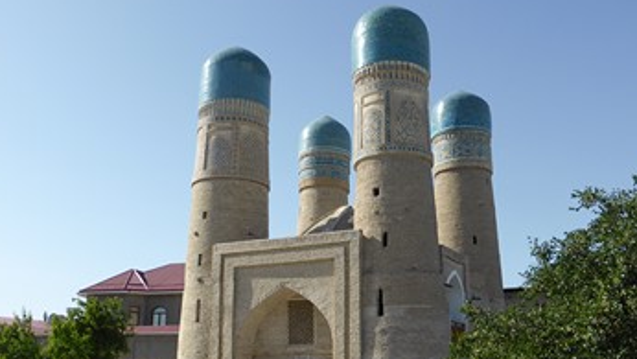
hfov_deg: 51.5
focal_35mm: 39
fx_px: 659
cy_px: 250
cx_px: 346
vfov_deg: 30.2
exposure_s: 1/1000
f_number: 3.6
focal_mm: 5.4
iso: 100
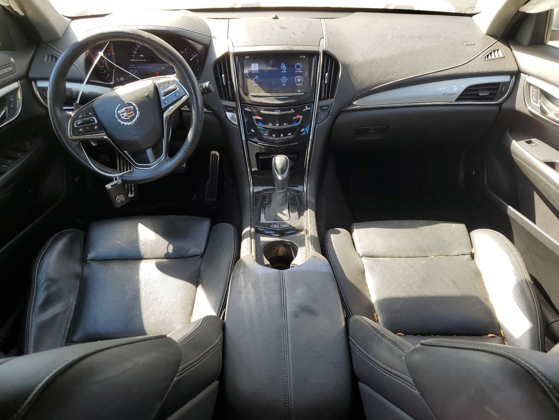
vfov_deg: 53.1
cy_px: 210
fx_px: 420
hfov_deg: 67.3
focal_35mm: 26
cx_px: 280
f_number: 1.5
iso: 50
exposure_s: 1/270
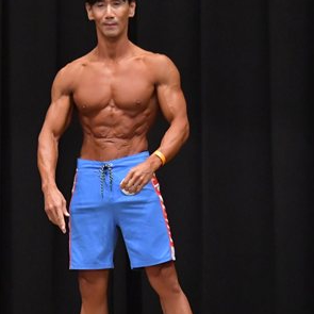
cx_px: 86
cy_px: 203
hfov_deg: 3.6
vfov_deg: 3.6
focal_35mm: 485
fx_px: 4977
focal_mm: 145
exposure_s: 1/400
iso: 6400
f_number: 5.6
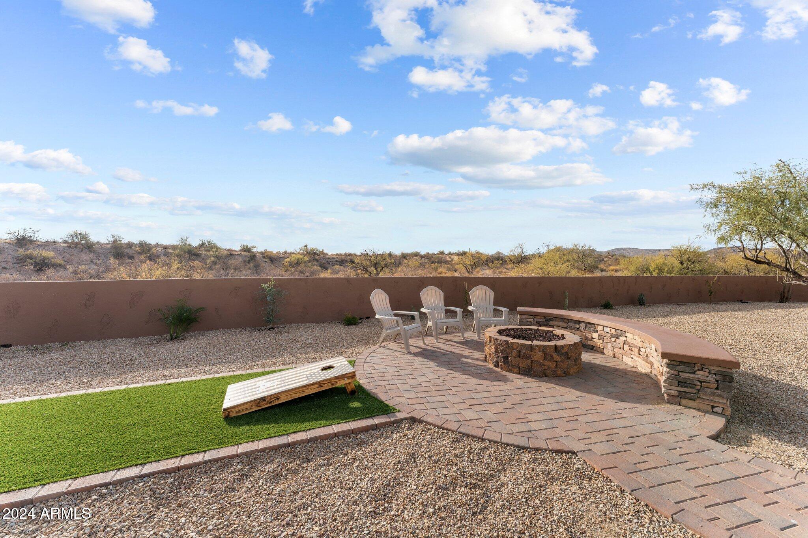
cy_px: 269
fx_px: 314
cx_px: 404
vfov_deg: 81.2
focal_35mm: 14
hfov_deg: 104.3
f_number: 8
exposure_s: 1/400
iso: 400
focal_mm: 14
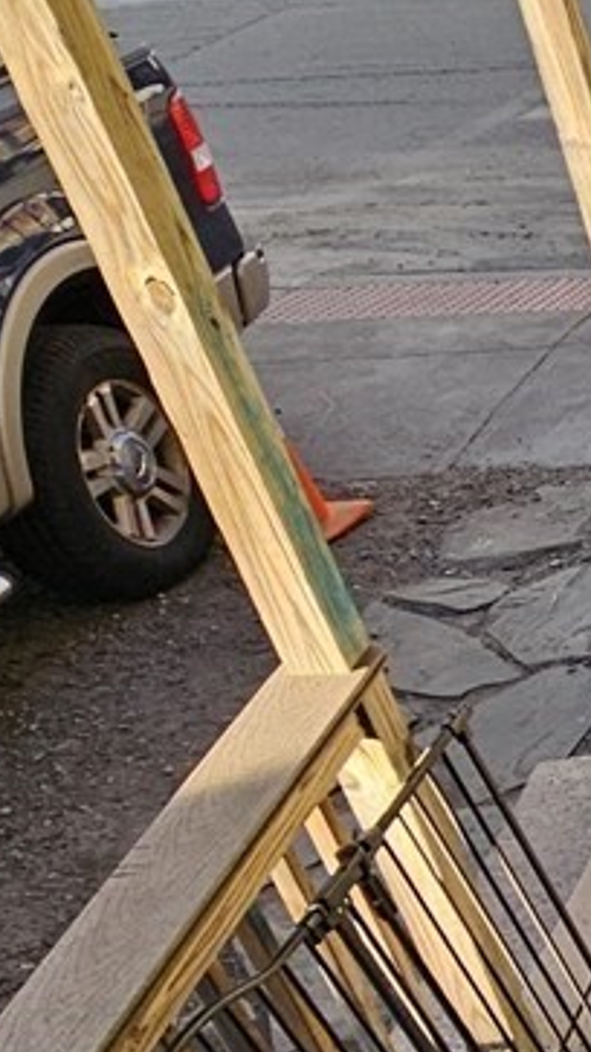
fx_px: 1673
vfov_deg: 33.5
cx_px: 1579
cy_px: 898
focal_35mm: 60
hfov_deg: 12.8
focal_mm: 2.2
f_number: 2.2
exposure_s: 1/428
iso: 50
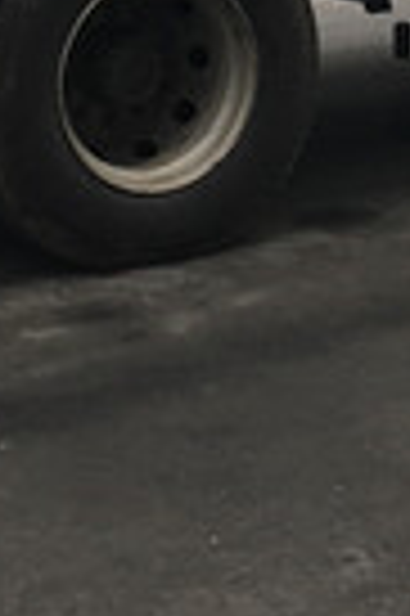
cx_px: 351
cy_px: -371
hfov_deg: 8.5
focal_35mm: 161
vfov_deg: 12.1
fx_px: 2757
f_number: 2.2
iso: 25
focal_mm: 4.15
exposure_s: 1/413
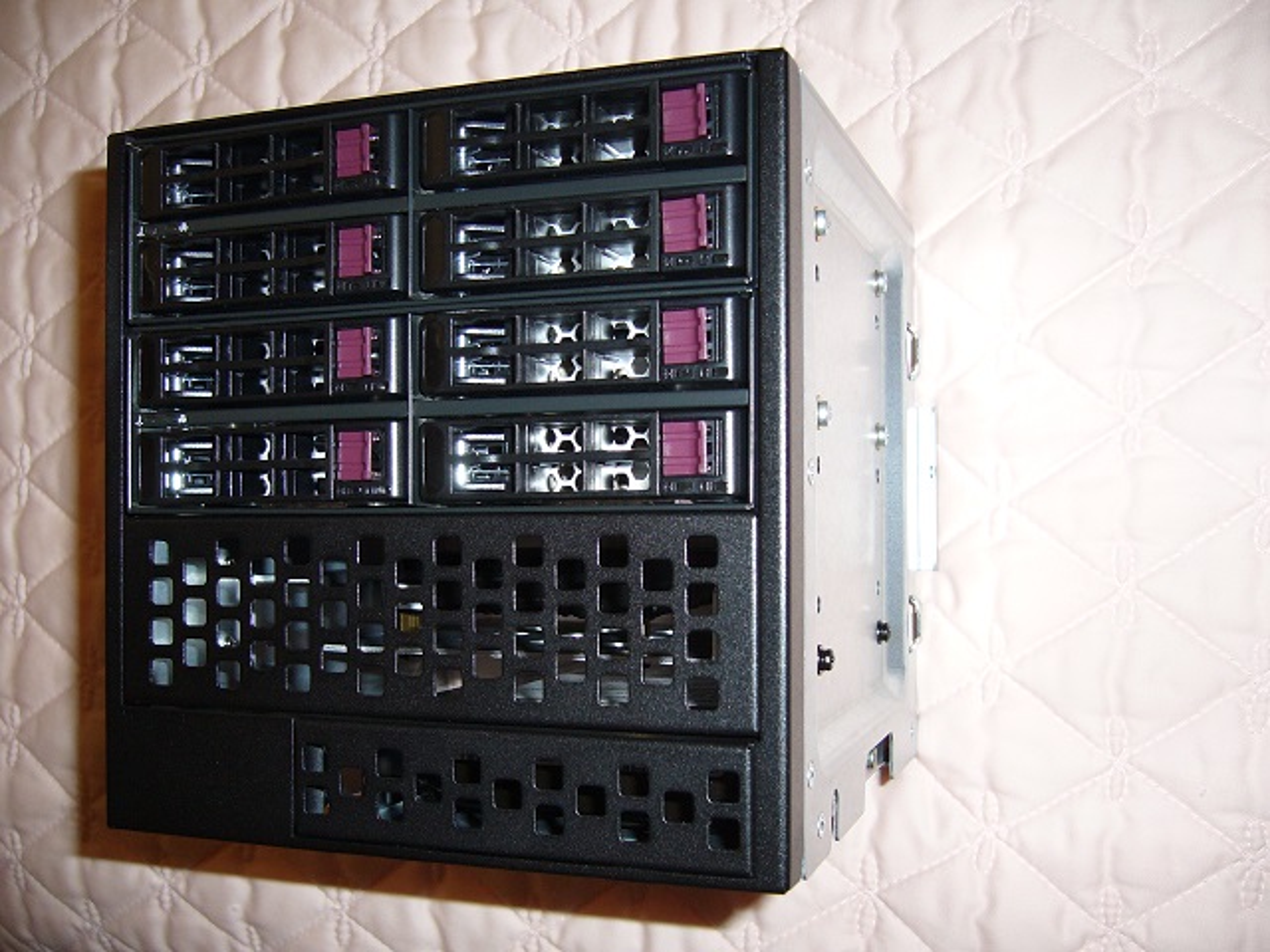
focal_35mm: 35
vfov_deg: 40.7
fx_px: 1284
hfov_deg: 52.6
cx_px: 635
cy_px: 476
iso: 100
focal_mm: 5.8
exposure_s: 1/30
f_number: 2.8
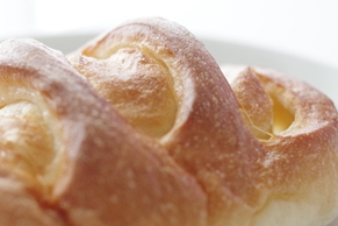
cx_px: 109
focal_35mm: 88
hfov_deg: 23.0
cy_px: 188
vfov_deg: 15.4
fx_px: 826
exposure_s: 1/60
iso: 1600
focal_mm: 35
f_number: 3.5
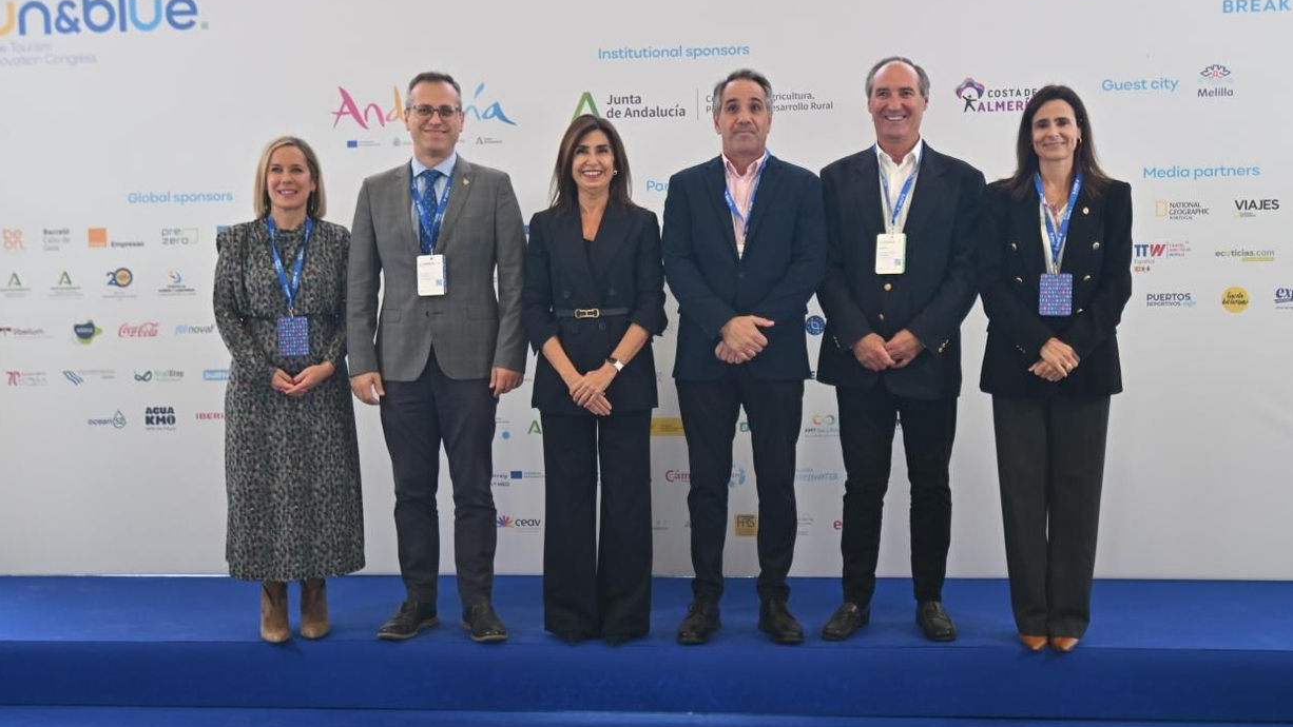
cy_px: 382
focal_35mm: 41
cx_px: 691
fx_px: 1406
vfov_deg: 29.0
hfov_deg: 49.4
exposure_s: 1/250
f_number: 2.8
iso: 640
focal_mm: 30
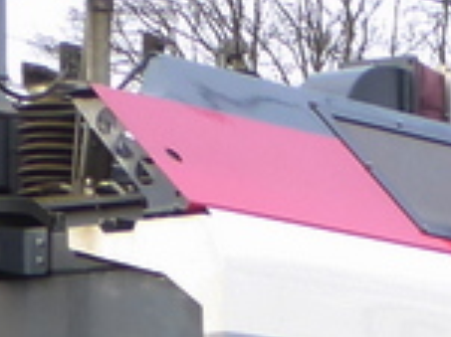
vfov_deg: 5.0
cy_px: 966
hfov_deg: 6.8
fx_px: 3723
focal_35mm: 286
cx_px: 693
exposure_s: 1/60
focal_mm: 6.3
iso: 100
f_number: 3.7
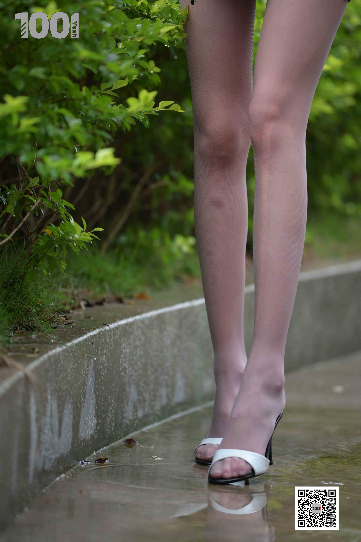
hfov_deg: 6.9
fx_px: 3008
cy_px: 271
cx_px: 180
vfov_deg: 10.3
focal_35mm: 200
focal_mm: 200
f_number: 2.8
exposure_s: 1/250
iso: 1250
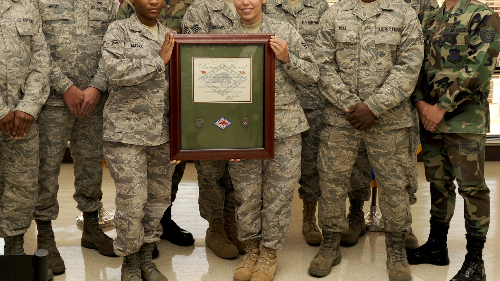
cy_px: 110
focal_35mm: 34
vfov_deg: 34.5
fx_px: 451
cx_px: 215
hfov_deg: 57.8
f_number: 5.6
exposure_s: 1/125
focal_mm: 27
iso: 200
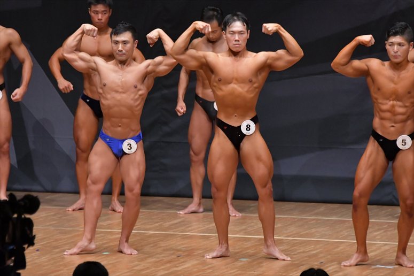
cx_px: 207
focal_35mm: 300
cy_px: 138
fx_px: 3448
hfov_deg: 6.9
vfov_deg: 4.6
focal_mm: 200
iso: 6400
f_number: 5.6
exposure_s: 1/400
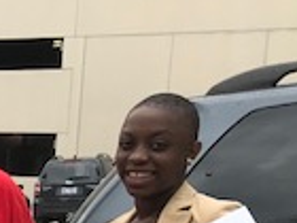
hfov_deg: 13.1
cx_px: -320
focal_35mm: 128
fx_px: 1098
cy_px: 363
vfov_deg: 11.0
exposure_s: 1/541
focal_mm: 3.99
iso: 20
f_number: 1.8
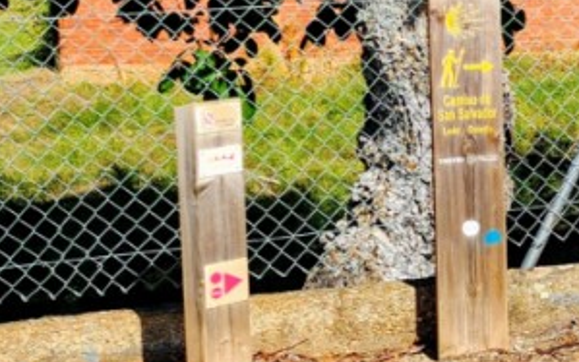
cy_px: 23
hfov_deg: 17.7
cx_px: 990
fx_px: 1547
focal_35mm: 98
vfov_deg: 13.2
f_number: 1.8
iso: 12
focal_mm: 6.4
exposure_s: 1/767
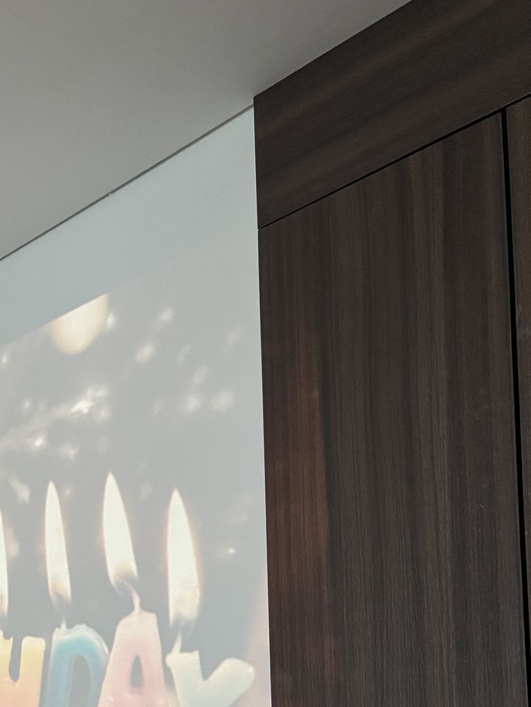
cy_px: 696
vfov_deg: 31.4
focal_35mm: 57
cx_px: -45
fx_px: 1165
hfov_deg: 24.1
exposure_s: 1/60
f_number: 1.6
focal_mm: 5.96
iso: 320
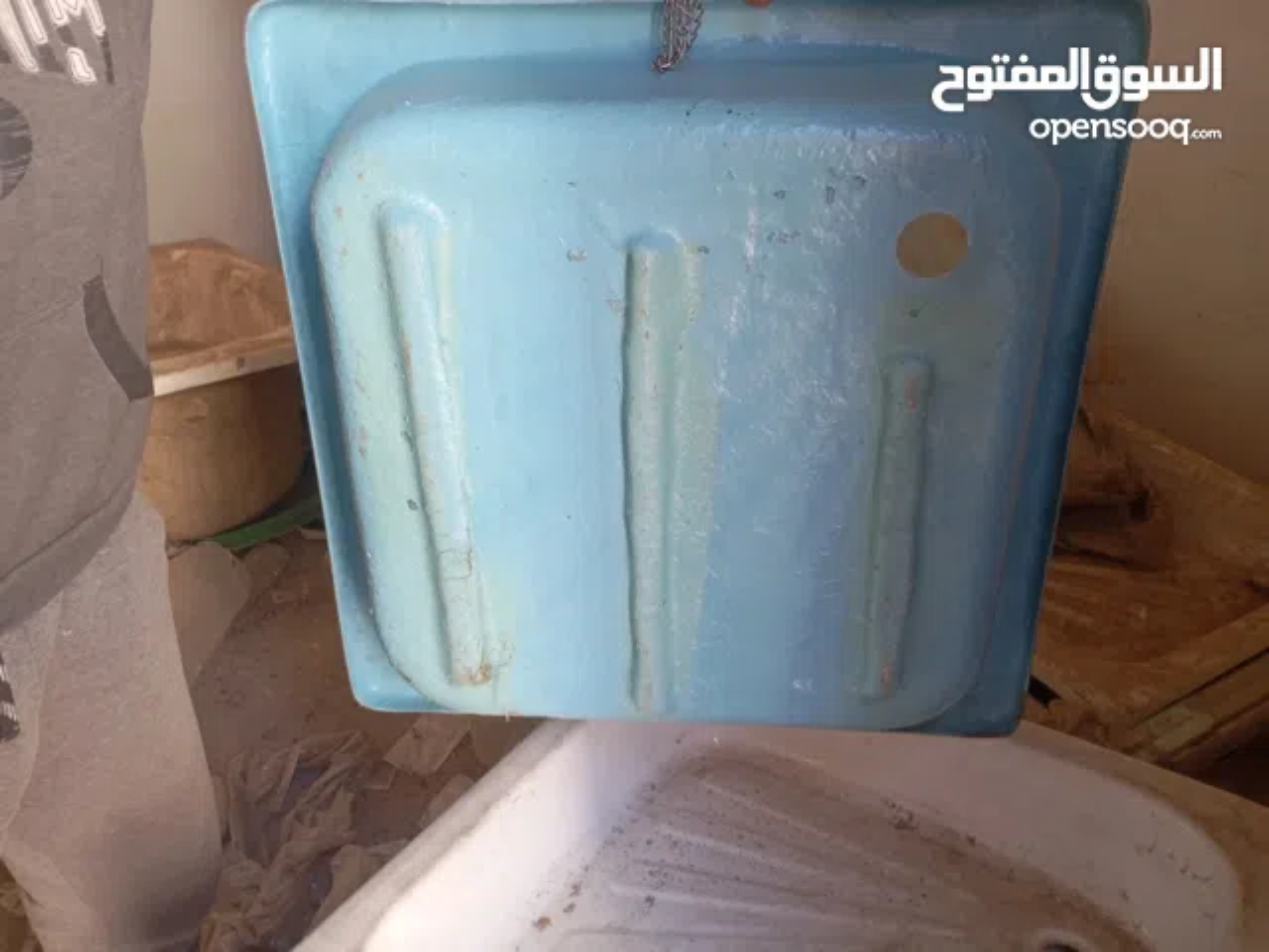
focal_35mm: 28
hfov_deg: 63.4
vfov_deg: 49.7
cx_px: 634
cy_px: 476
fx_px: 1026
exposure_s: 1/33.3
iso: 437
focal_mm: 4.27
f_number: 1.8
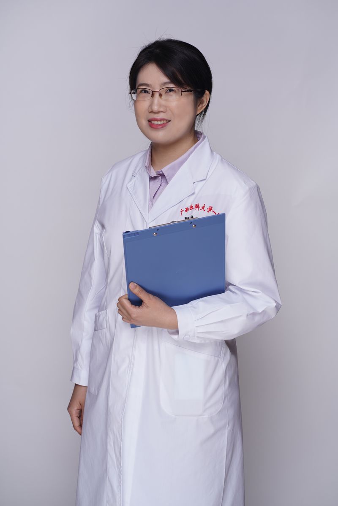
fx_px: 1196
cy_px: 253
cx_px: 169
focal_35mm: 85
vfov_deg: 23.9
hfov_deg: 16.1
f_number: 5.6
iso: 100
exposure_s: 1/160
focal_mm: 85
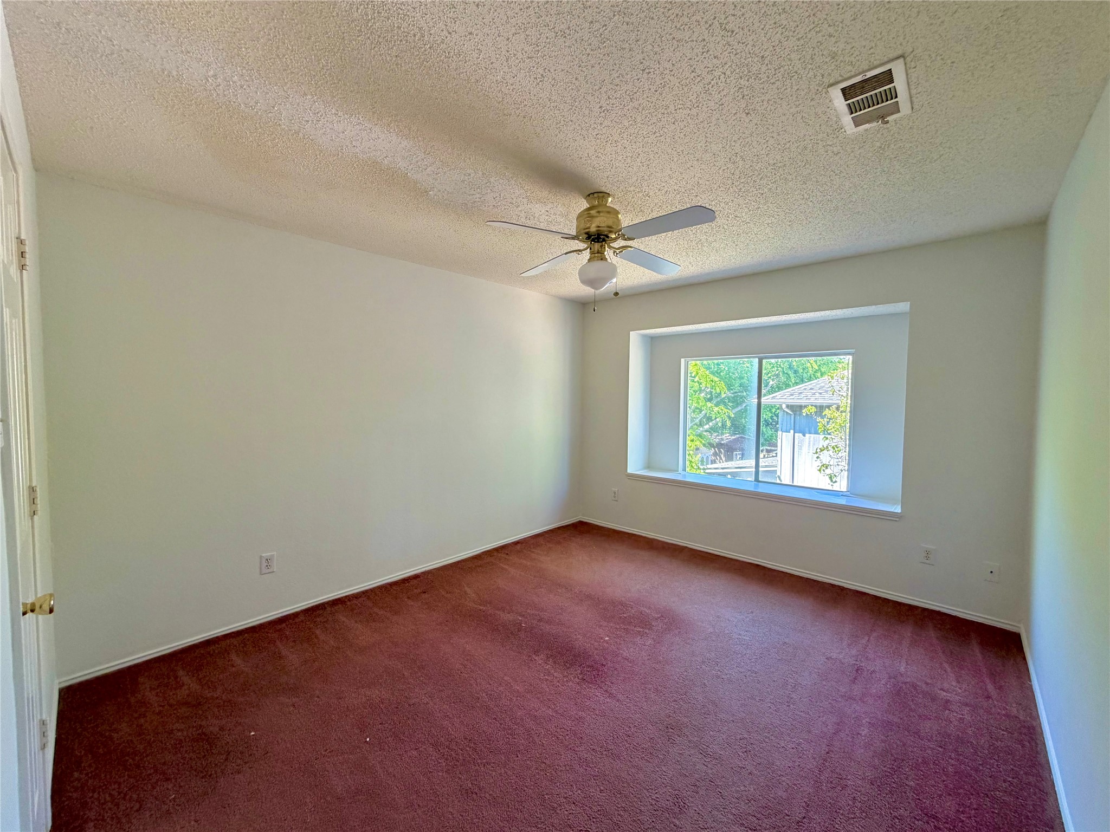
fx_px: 449
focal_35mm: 14
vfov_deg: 85.7
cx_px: 555
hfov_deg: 102.1
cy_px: 416
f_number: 2.2
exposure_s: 1/121
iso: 250
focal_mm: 2.22
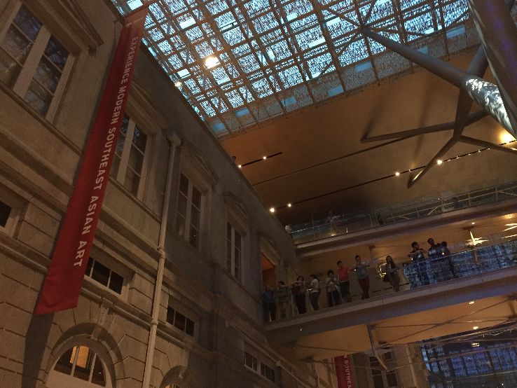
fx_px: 433
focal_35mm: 29
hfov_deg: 61.6
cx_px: 258
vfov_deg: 48.3
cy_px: 194
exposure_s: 1/17
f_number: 2.2
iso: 400
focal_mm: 4.15
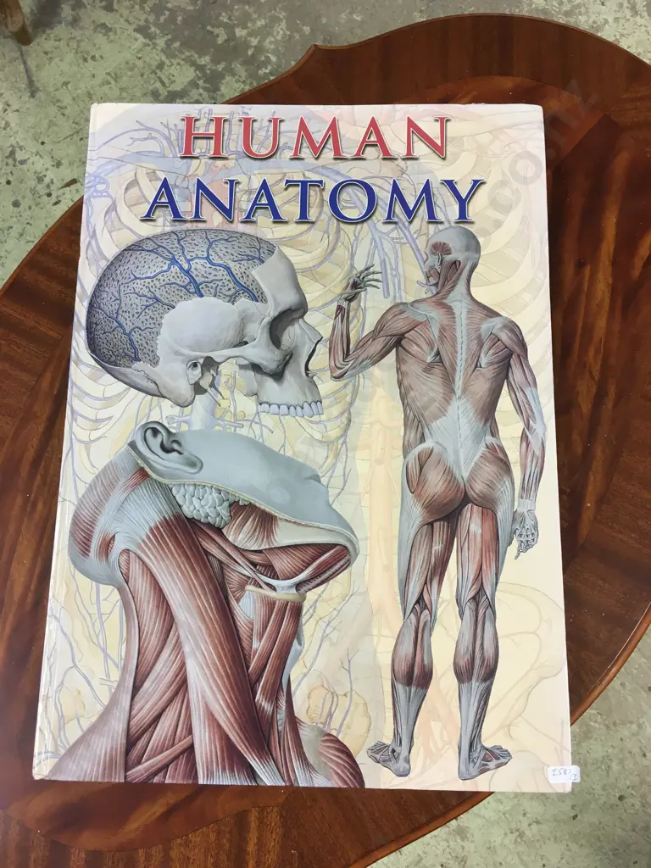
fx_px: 727
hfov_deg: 48.2
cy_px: 434
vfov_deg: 61.7
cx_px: 326
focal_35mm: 29
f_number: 2.2
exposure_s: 1/33
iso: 64
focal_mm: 4.15
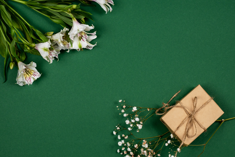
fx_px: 490
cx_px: 118
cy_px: 78
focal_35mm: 75
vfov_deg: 18.2
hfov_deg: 27.0
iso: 200
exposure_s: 1/160
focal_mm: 50
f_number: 3.2
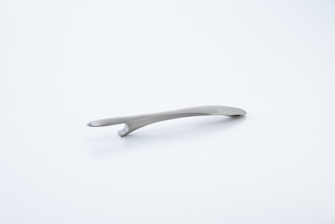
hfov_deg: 17.1
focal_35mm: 120
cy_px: 112
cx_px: 168
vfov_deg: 11.4
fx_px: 1117
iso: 100
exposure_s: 1/125
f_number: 14
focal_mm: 120
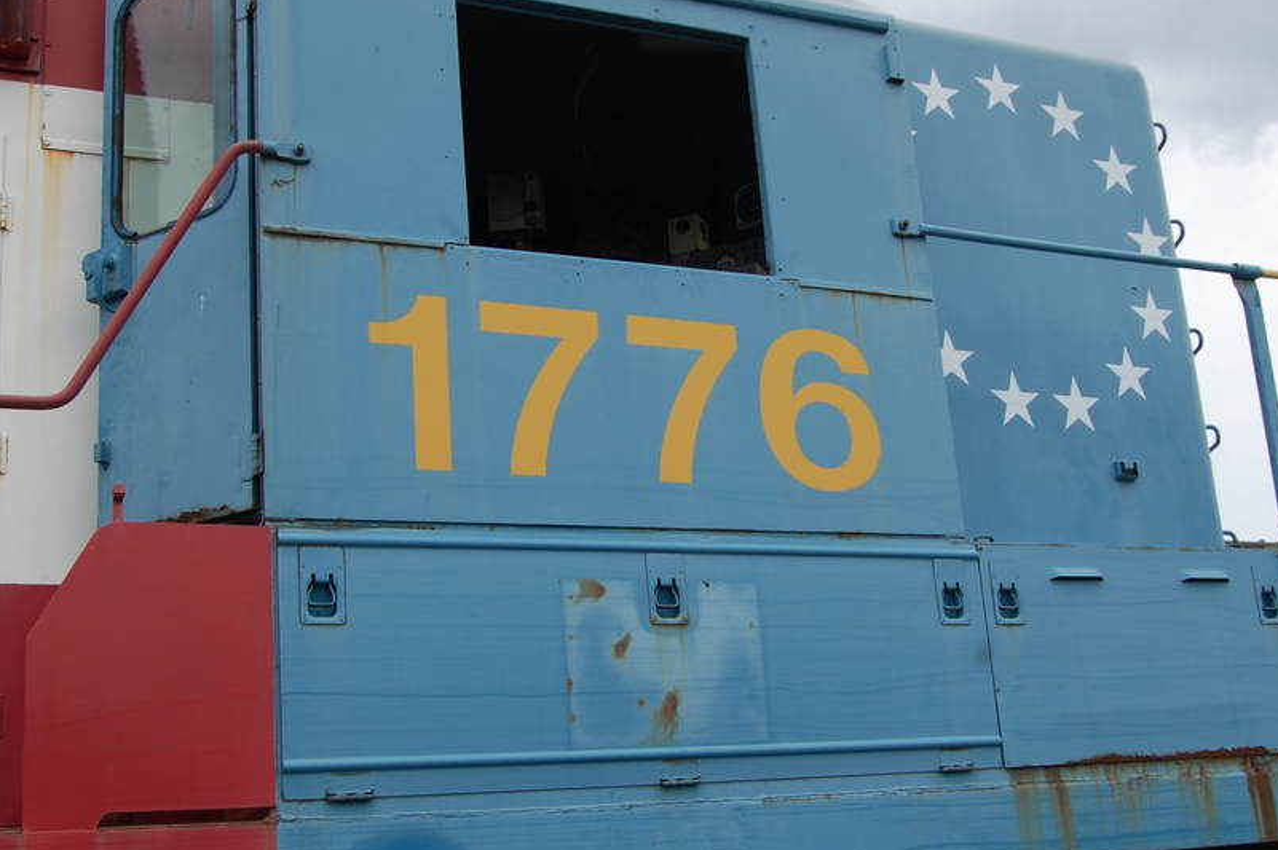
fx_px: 1632
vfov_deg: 29.2
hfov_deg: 42.8
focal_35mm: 46
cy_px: 484
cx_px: 637
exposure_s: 1/250
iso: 200
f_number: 8
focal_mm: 24
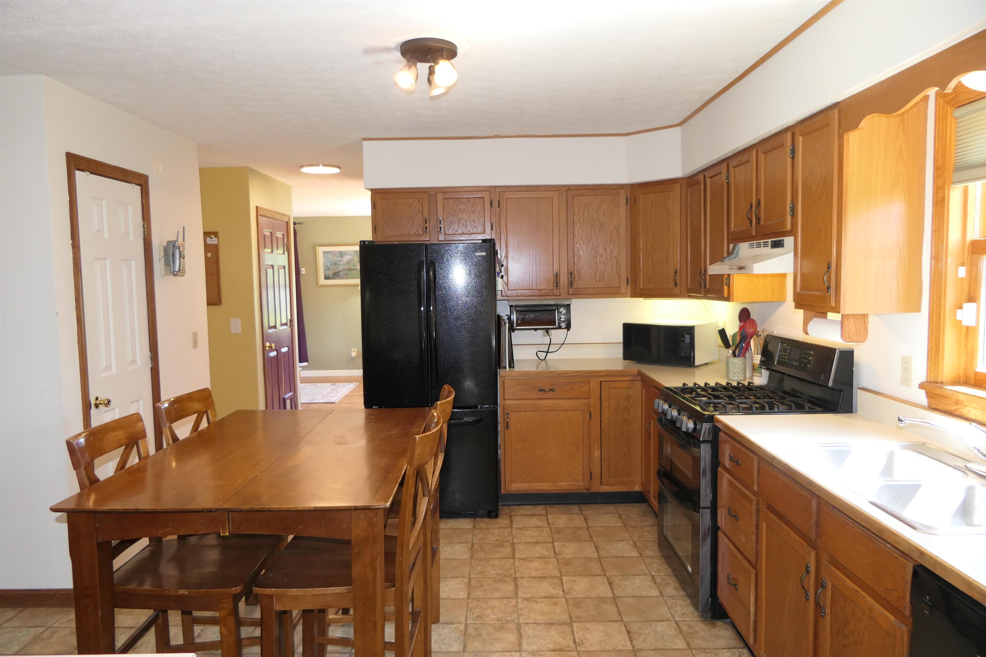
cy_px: 328
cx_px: 493
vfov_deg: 53.1
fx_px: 657
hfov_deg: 73.7
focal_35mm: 24
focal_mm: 8.8
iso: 500
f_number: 2.8
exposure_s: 1/60
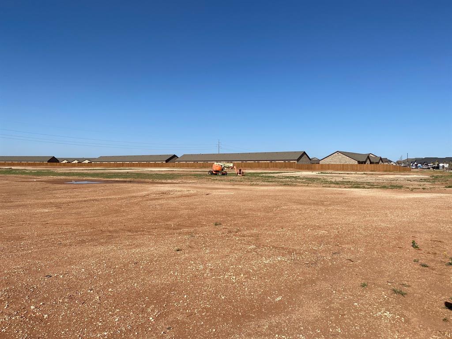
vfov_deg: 53.1
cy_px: 170
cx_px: 226
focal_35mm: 26
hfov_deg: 67.3
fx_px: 339
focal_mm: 4.25
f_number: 1.8
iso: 32
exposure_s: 1/5025
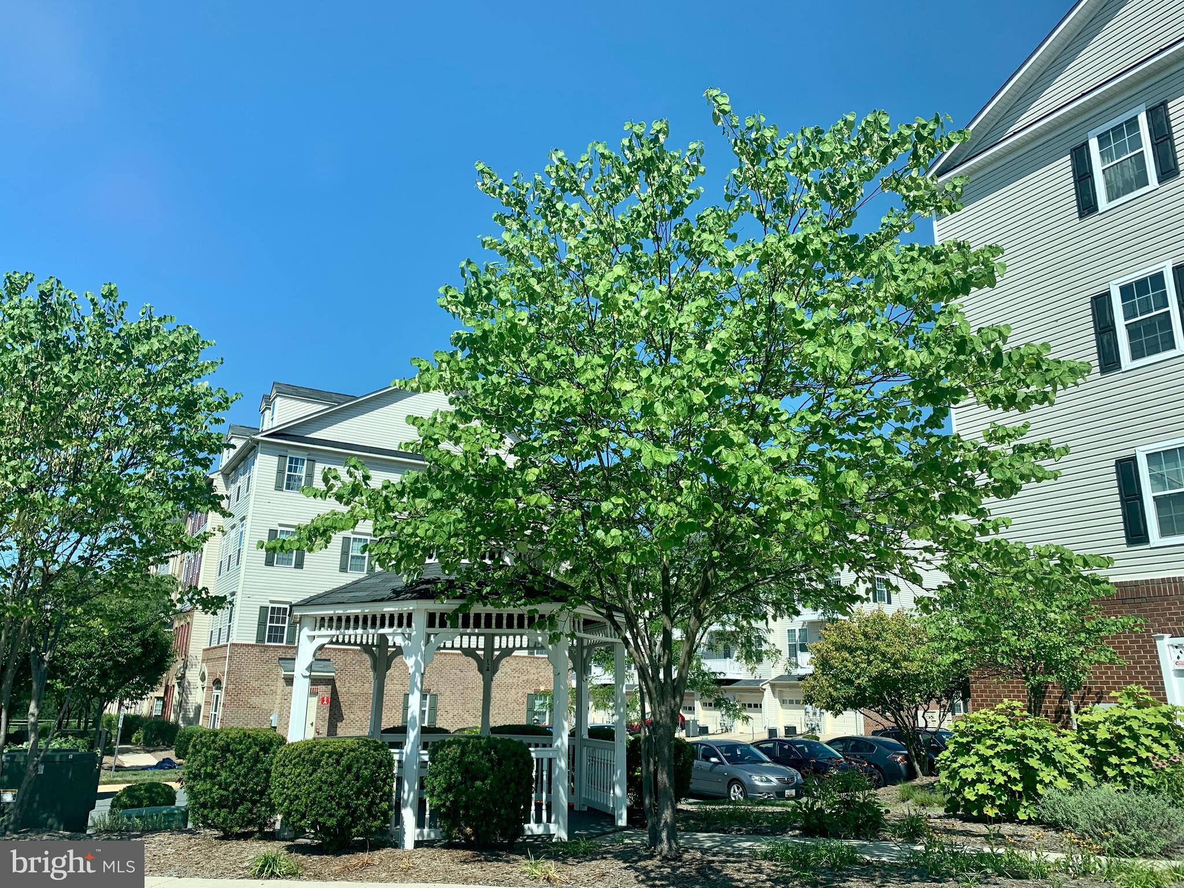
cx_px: 592
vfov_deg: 53.1
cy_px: 444
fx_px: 889
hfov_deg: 67.3
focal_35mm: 26
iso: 25
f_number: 1.8
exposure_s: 1/1368
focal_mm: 4.25
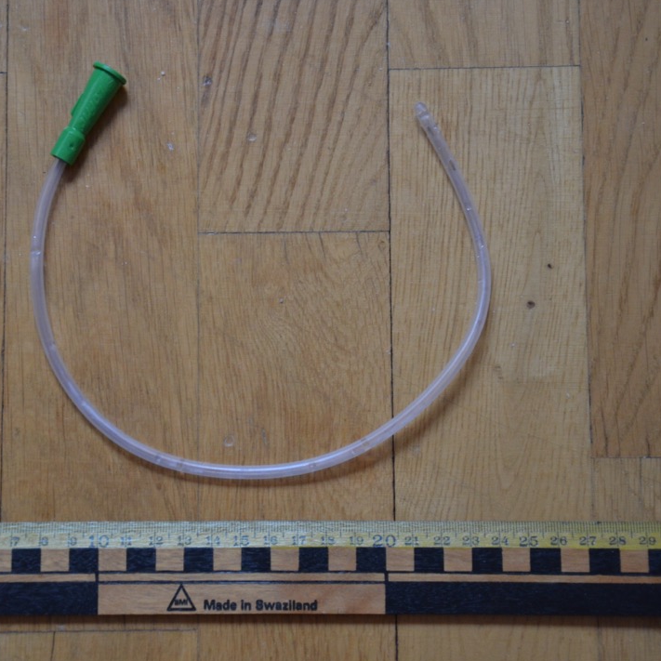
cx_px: 253
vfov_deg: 18.7
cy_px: 332
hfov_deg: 18.7
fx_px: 2009
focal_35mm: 93
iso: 1400
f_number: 4.8
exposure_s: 1/30
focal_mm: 48
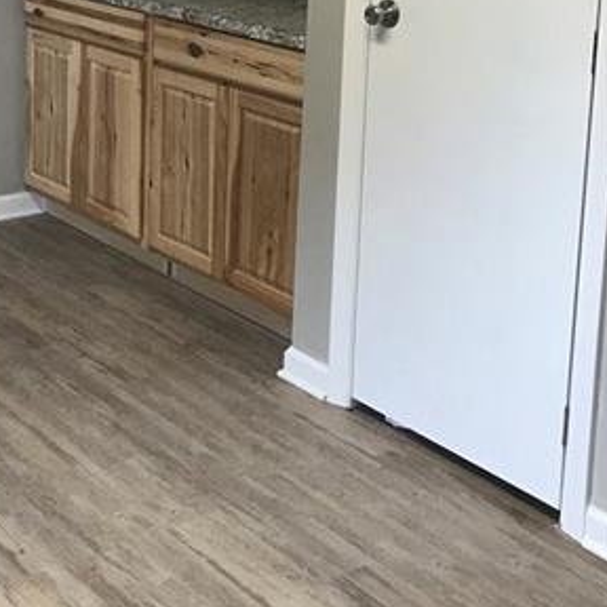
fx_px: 1309
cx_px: 6
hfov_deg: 24.9
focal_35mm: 66
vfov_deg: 25.2
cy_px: 40
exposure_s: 1/40
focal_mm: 3.99
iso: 25
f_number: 1.8
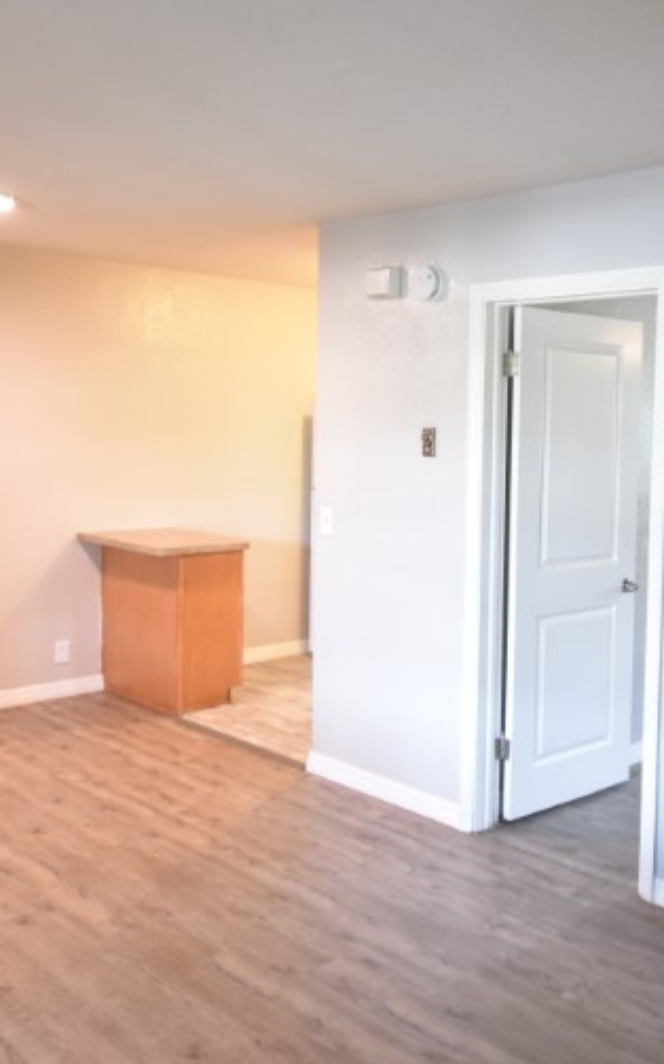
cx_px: 493
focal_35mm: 35
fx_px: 1014
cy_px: 493
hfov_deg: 35.5
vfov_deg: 55.3
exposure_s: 1/15
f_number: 3.5
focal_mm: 10
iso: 800
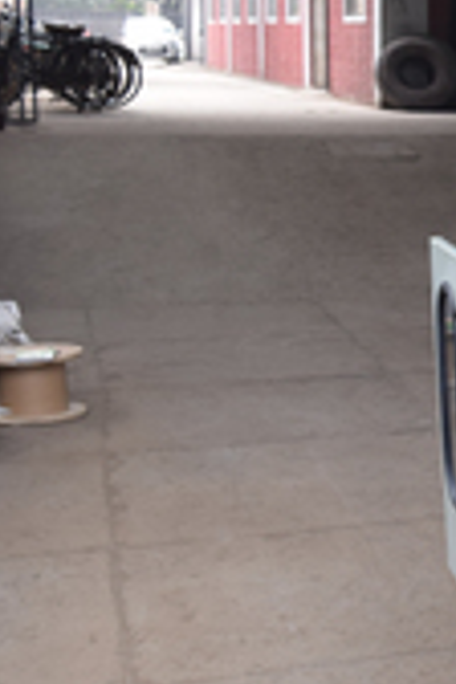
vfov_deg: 22.9
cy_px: 340
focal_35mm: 89
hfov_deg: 13.1
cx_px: 949
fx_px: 1691
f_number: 7.1
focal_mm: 20
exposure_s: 1/200
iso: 400
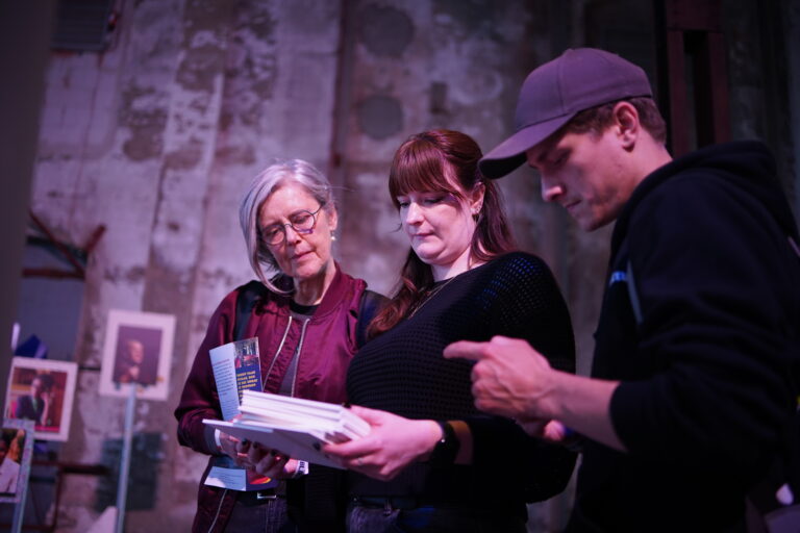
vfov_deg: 37.9
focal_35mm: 35
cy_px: 266
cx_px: 400
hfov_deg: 54.4
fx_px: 778
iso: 1250
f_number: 1.8
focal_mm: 35
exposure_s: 1/100
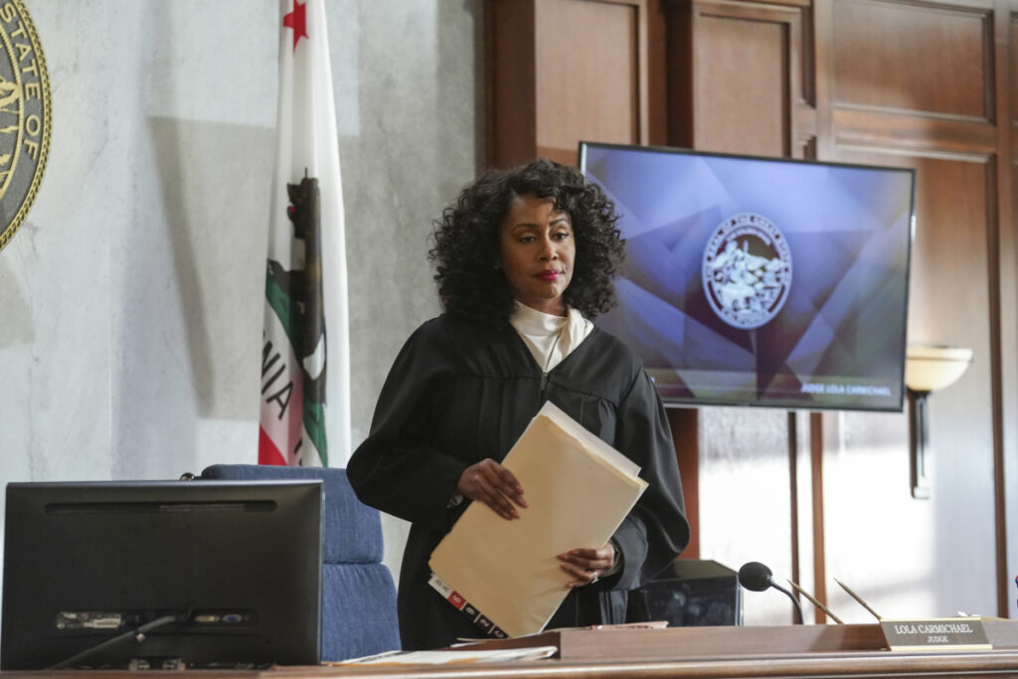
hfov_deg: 15.1
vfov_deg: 10.1
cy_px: 340
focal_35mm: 136
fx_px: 3846
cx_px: 509
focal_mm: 136
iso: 6400
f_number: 4.5
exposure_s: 1/160
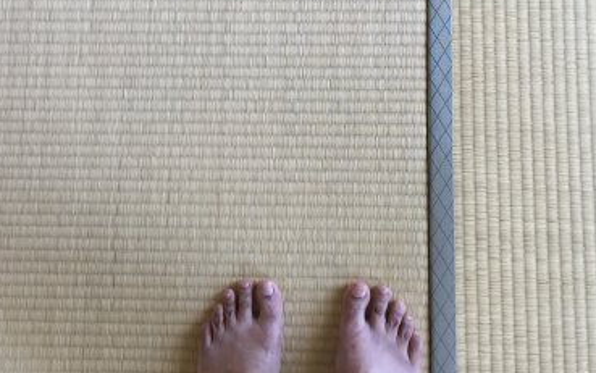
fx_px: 829
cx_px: 309
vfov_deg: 24.1
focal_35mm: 51
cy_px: -8
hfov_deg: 39.5
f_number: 2.2
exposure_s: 1/30
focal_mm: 4.15
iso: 40
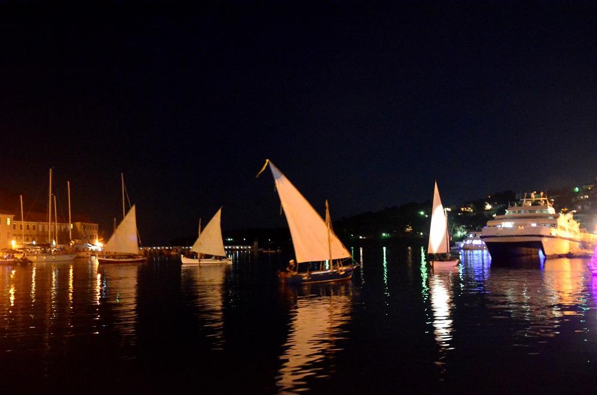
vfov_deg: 39.8
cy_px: 198
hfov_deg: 57.3
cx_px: 298
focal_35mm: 33
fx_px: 546
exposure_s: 1/6
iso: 6400
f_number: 4
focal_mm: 22
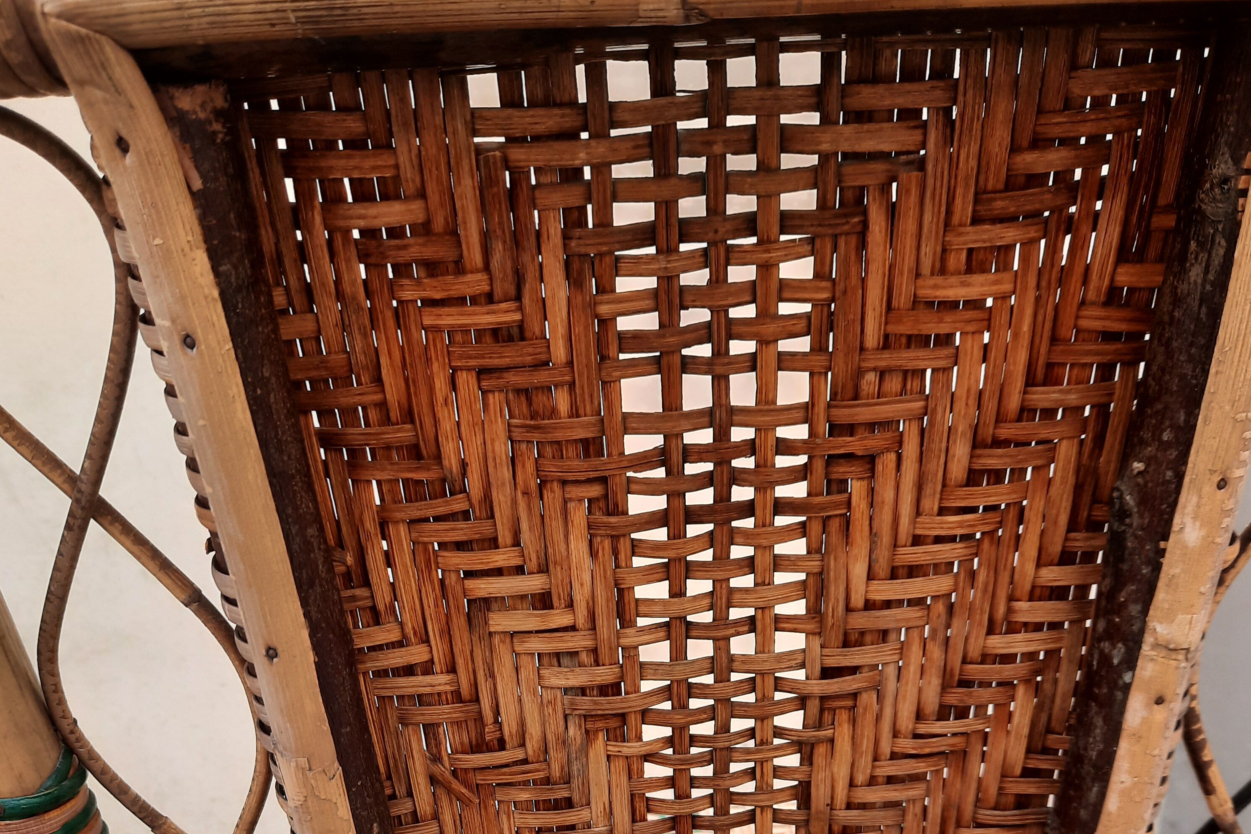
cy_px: 757
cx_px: 624
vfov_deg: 35.5
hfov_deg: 54.4
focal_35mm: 35
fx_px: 1216
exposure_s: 1/154
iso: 32
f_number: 2
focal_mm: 4.6
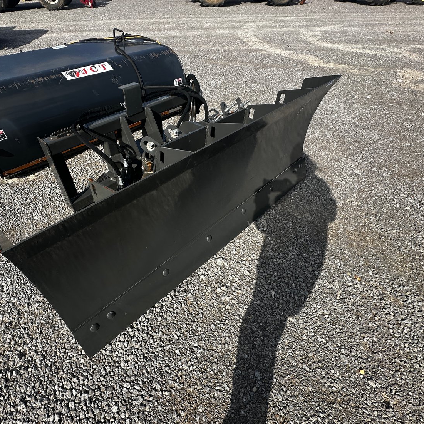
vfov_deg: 84.0
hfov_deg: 82.3
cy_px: 213
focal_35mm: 17
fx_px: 236
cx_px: 157
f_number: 2.2
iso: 40
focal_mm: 2.22
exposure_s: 1/1082
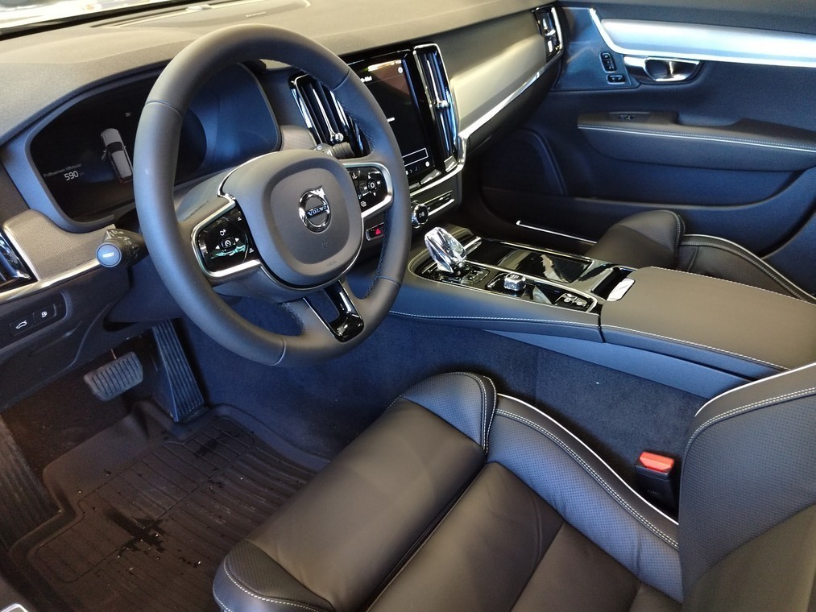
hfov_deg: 61.7
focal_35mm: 29
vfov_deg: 48.2
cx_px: 408
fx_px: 684
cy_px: 306
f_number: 1.9
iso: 4440
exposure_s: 1/33.3
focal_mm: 5.52
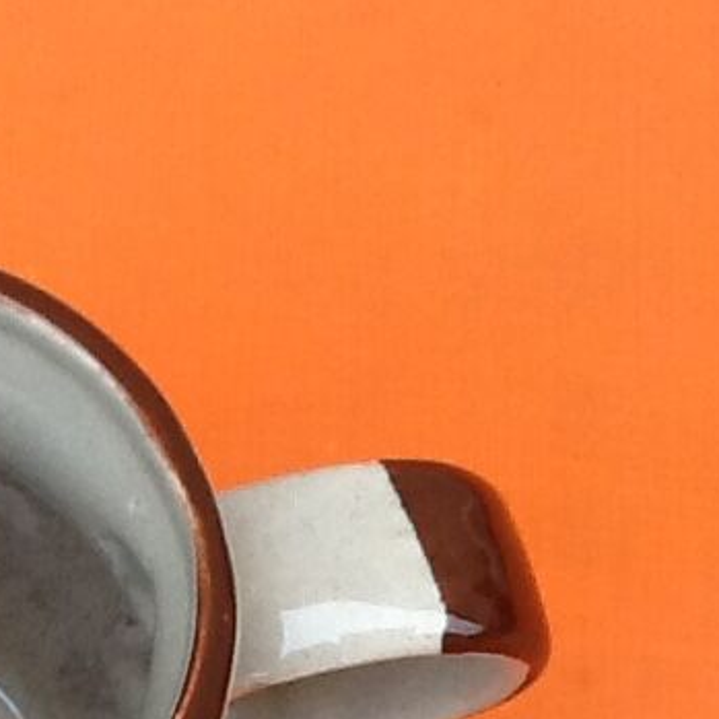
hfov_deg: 15.8
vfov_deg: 16.1
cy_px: 639
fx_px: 2514
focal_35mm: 107
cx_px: -93
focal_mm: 2.03
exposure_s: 1/50
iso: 50
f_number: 2.4
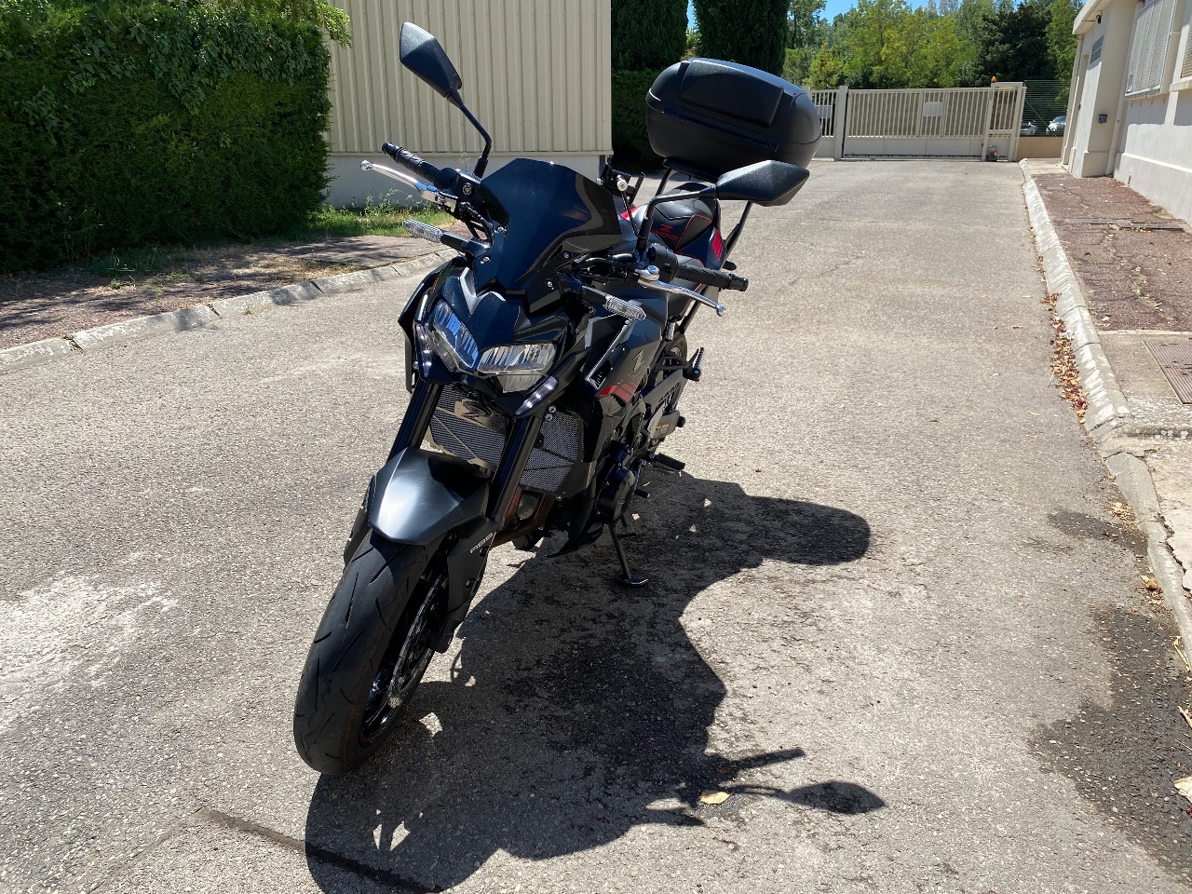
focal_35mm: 26
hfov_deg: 67.3
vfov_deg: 53.1
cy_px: 447
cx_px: 596
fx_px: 895
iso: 32
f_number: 1.8
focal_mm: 4.25
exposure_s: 1/2028
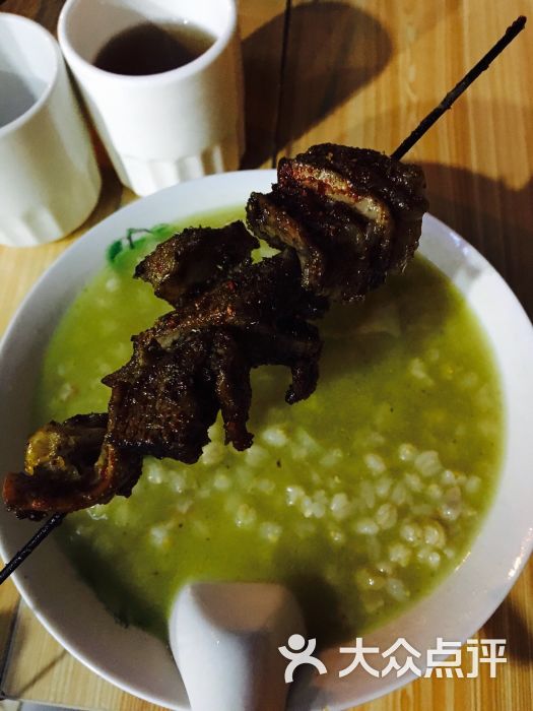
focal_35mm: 29
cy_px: 356
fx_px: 595
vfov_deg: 61.7
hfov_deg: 48.2
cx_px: 266
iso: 400
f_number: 2.2
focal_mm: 4.15
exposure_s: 1/17
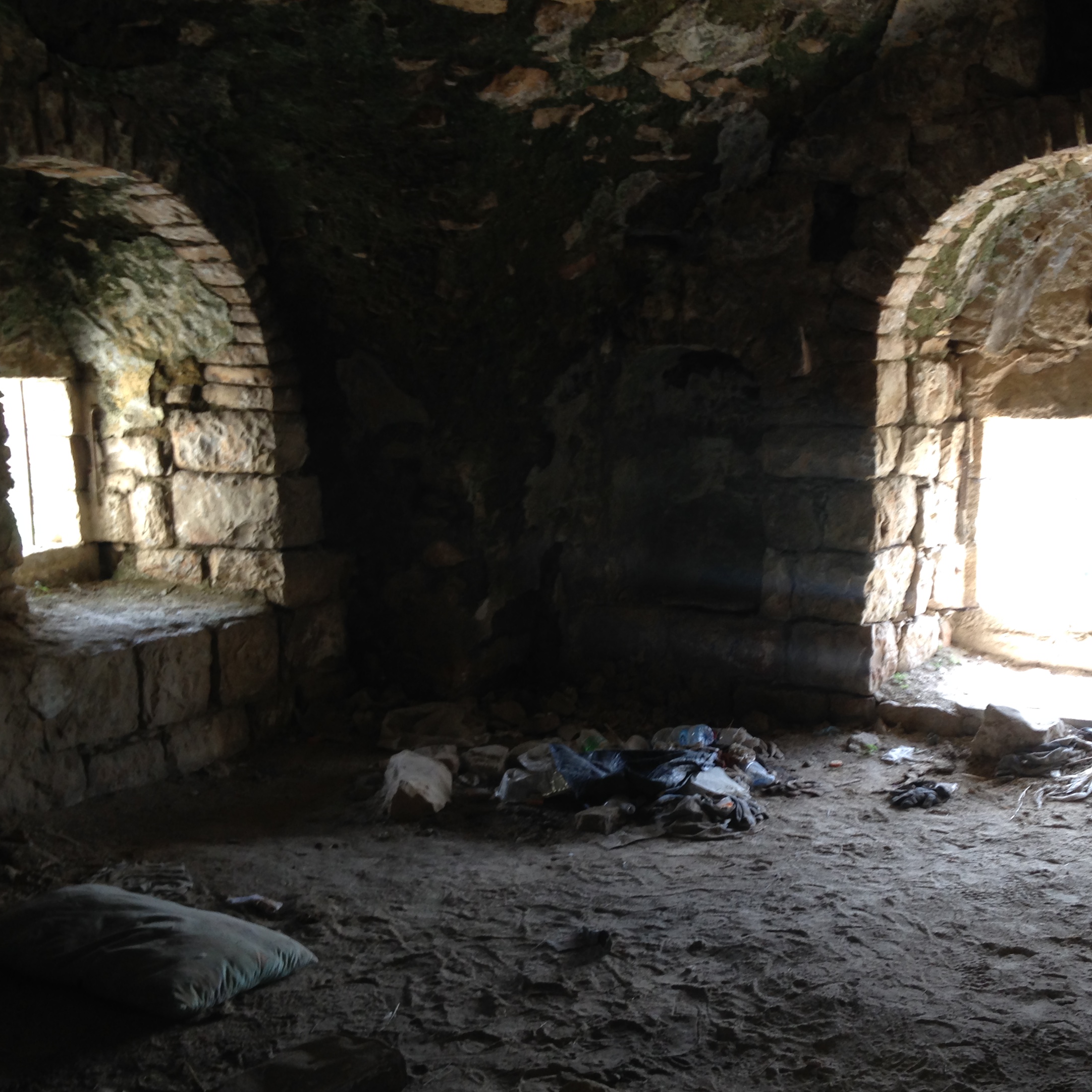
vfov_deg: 38.3
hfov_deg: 38.1
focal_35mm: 44
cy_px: 609
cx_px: 674
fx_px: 1570
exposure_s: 1/30
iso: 50
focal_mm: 4.12
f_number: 2.4
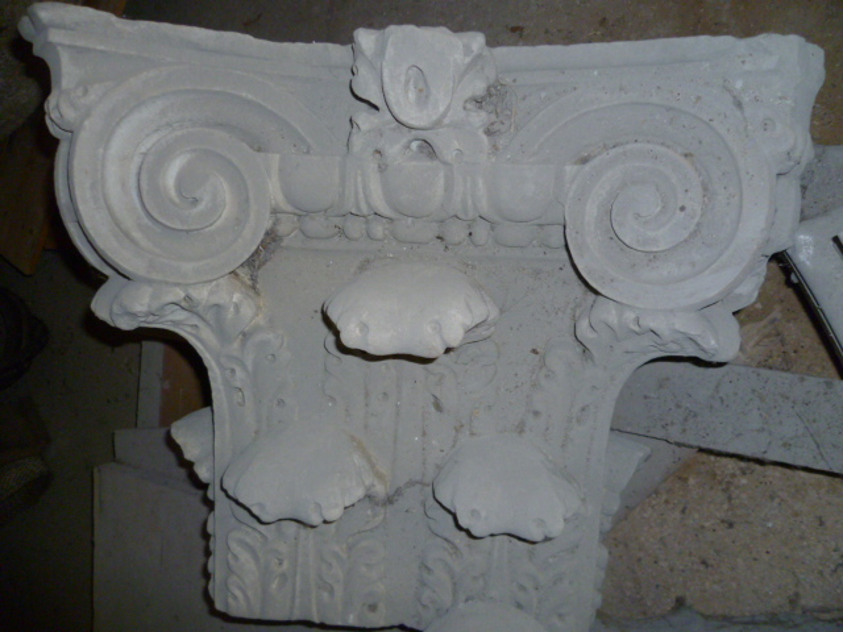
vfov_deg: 49.7
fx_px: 682
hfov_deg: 63.4
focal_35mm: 28
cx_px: 422
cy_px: 316
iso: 200
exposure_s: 1/30
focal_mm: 5
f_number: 2.8
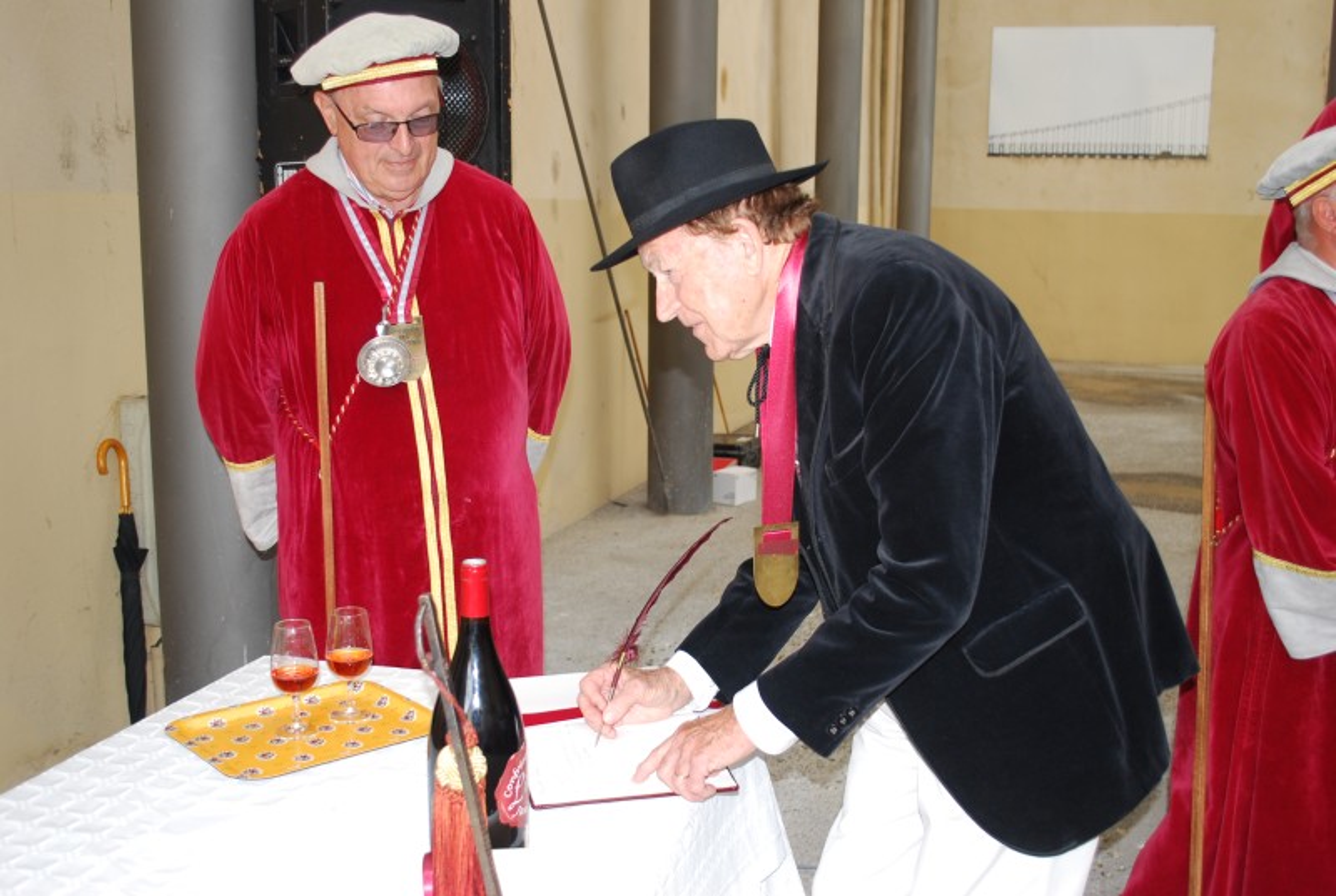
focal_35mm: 39
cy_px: 448
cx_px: 668
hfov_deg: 49.5
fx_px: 1450
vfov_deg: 34.4
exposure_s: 1/60
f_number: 4.2
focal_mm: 26
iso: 200
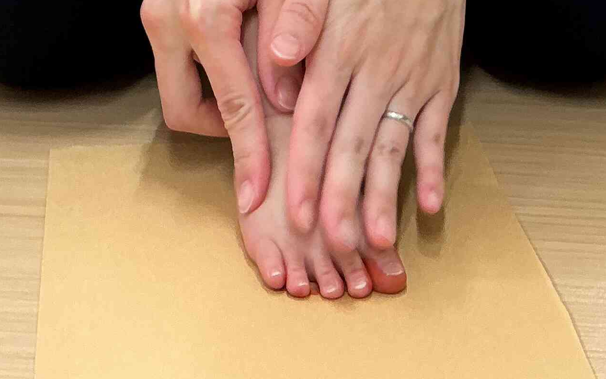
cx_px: 351
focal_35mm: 98
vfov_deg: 12.3
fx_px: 1618
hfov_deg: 21.2
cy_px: -298
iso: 50
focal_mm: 3
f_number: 1.8
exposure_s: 1/60
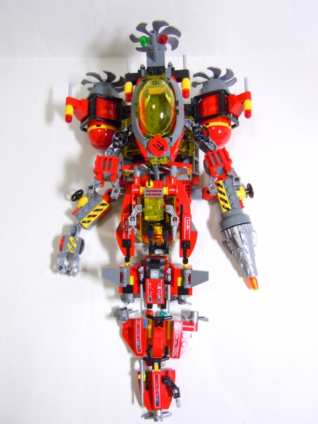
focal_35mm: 30
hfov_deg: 46.8
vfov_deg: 60.0
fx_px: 367
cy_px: 212
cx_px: 159
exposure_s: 1/15
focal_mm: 5.4
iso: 400
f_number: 3.5
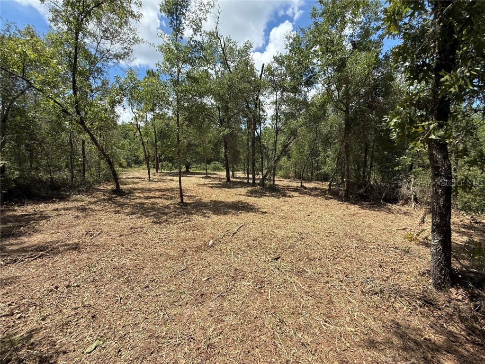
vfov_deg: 85.7
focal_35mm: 14
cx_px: 242
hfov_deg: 102.1
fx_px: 196
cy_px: 182
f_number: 2.2
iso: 50
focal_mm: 2.22
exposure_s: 1/1050
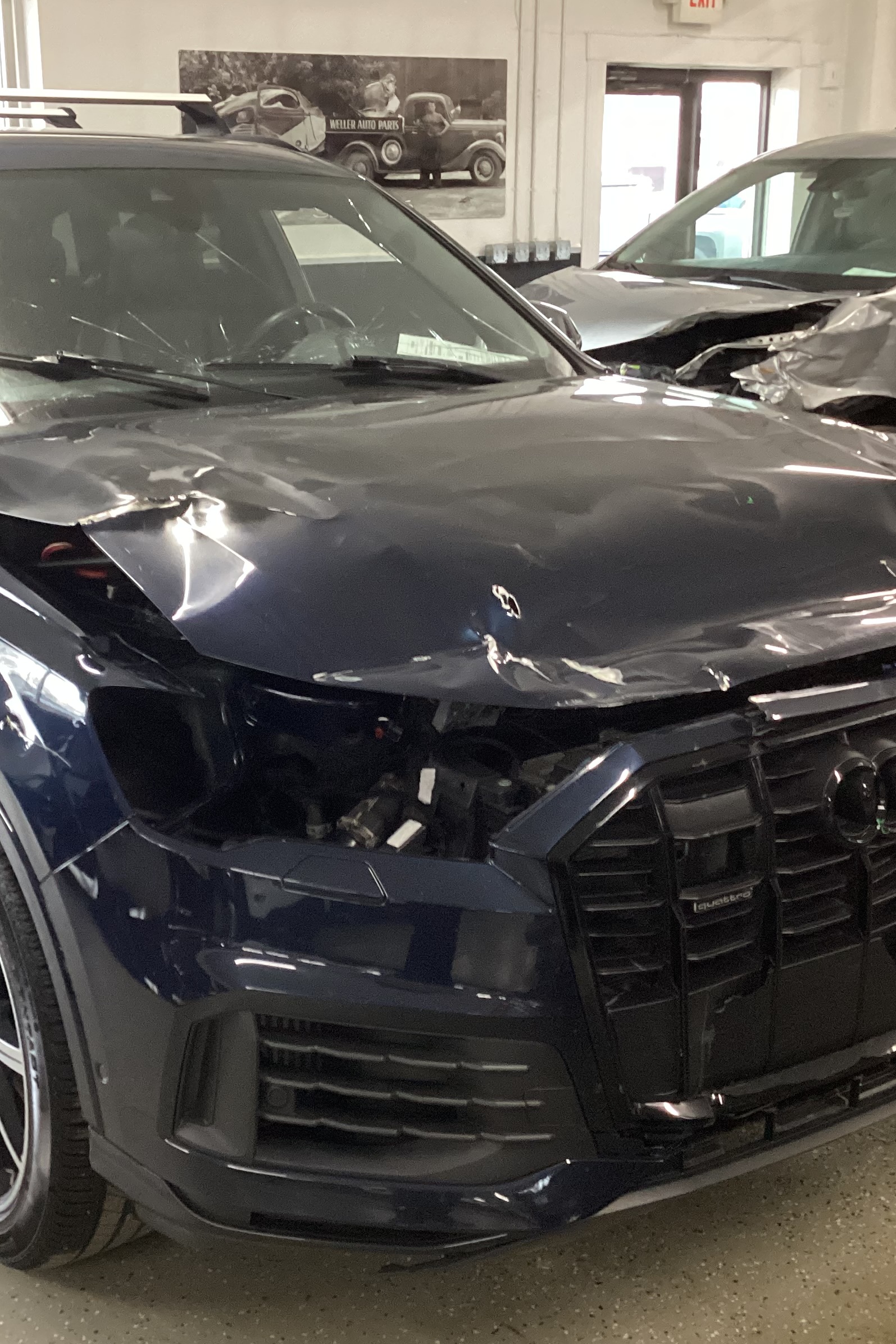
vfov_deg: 44.5
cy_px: 659
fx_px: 1642
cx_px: 297
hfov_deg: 30.3
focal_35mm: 44
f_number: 2.4
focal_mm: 3.3
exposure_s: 1/50
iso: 250
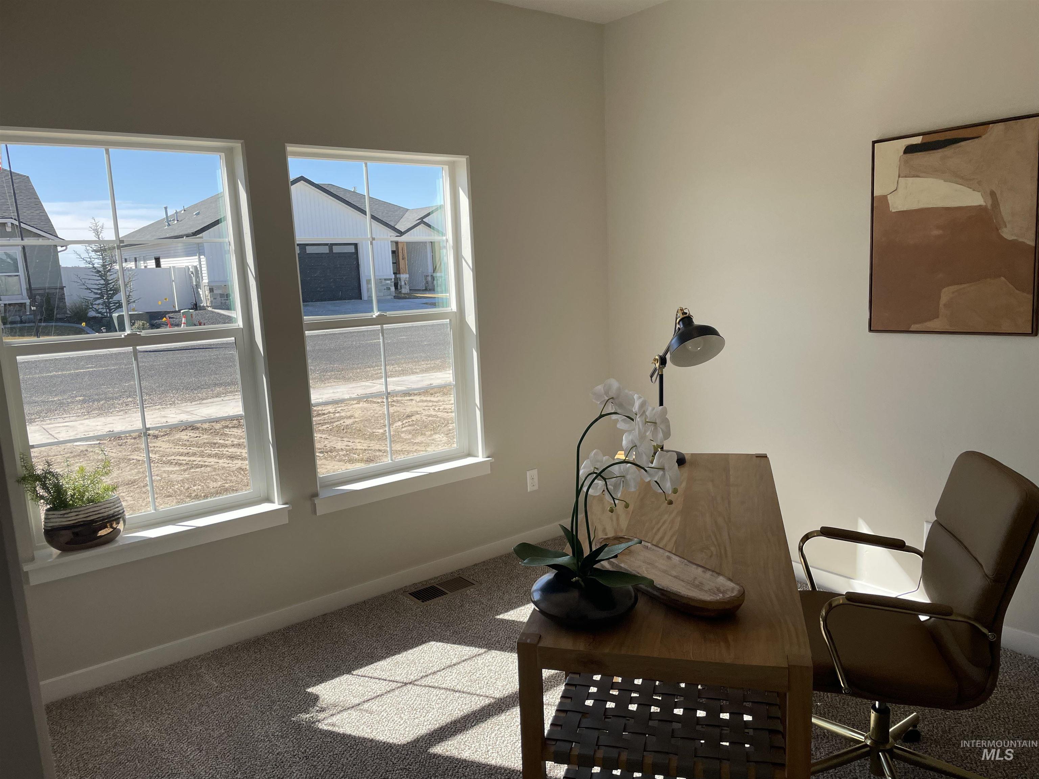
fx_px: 780
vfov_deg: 53.1
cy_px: 390
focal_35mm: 26
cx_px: 520
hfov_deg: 67.3
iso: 32
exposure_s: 1/888
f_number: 1.6
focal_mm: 4.2
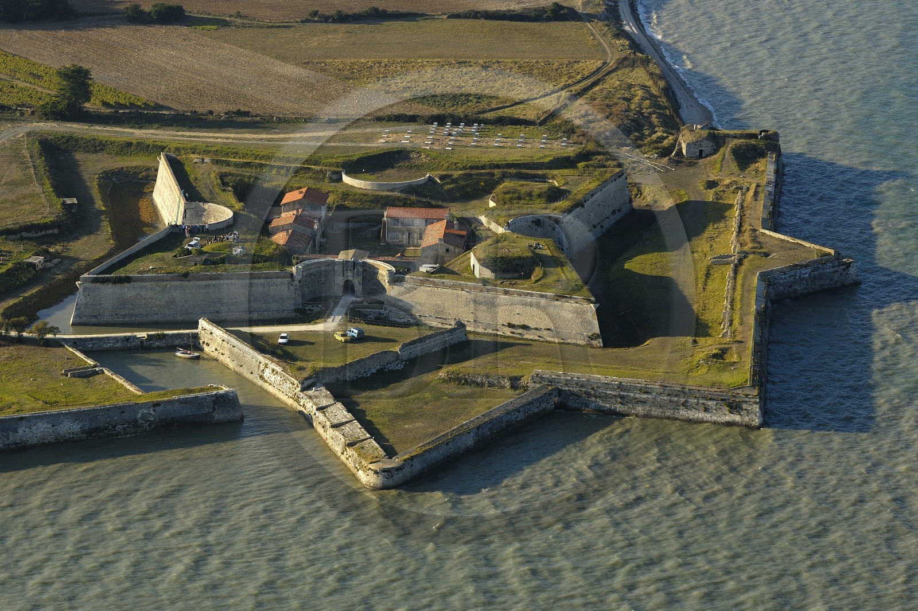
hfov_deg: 14.4
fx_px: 3633
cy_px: 306
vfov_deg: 9.6
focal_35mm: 142
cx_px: 459
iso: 100
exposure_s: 1/500
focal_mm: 95
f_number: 5
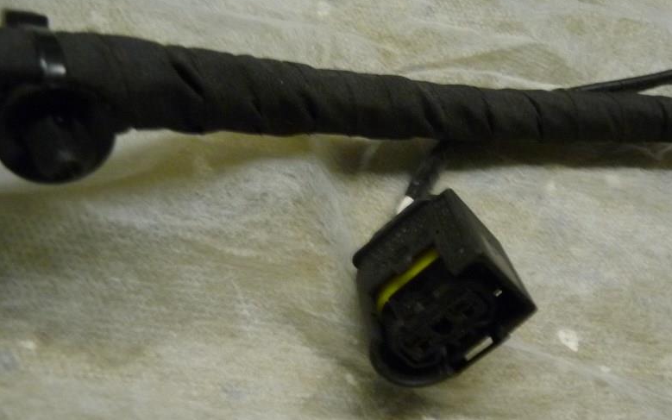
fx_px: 714
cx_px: 412
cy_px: 311
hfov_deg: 50.0
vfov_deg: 32.2
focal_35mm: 39
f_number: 3.3
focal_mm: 4.7
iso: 400
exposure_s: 1/15
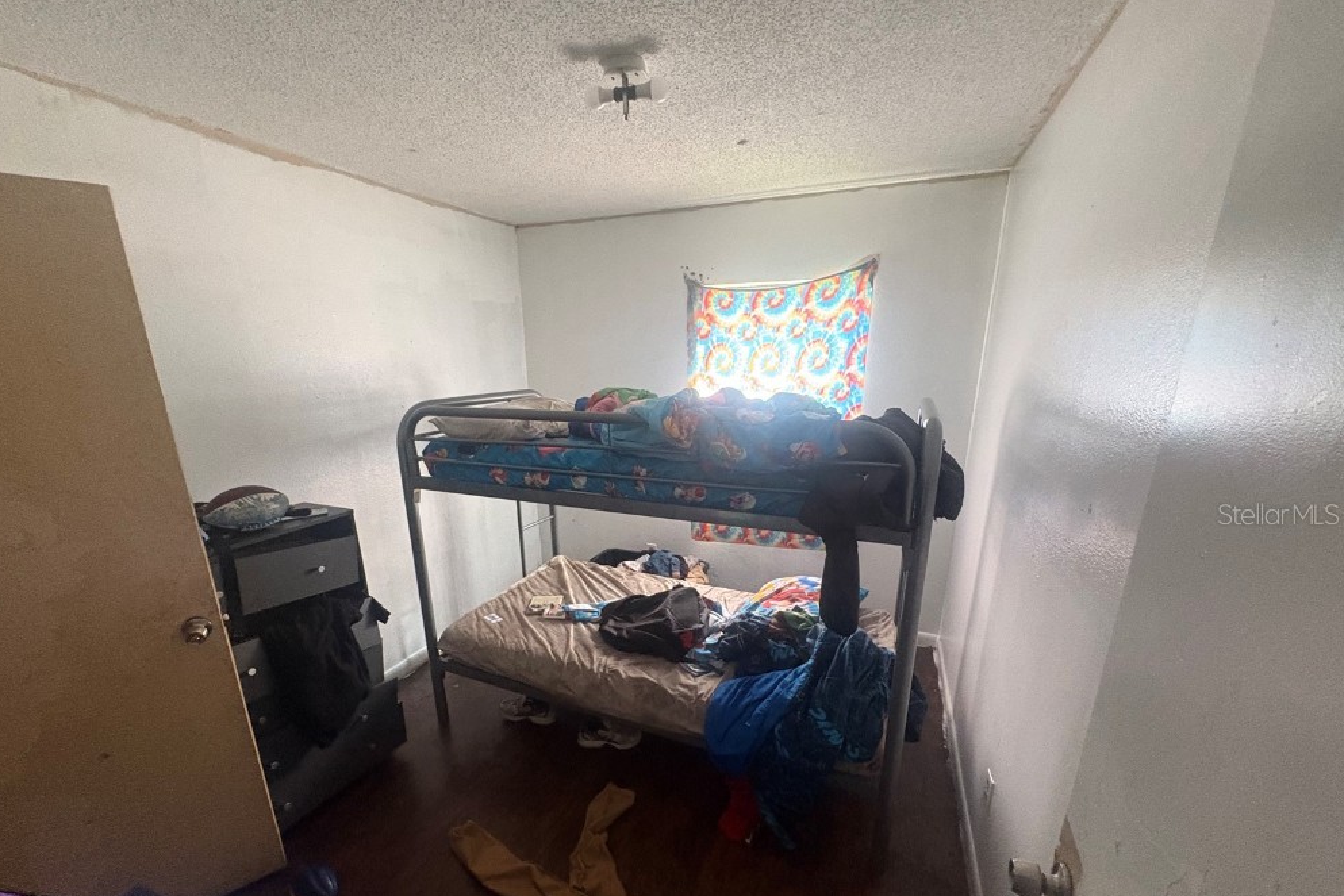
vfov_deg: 76.9
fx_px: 560
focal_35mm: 15
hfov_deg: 100.4
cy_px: 514
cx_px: 653
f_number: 2.2
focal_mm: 2.22
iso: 640
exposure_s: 1/60
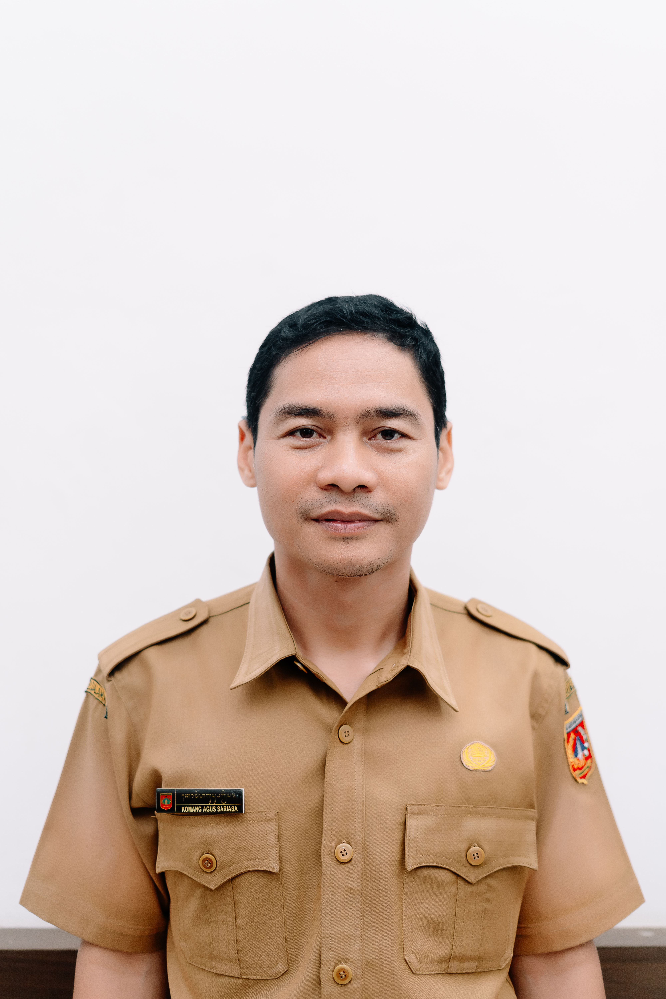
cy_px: 500
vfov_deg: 39.6
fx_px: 1387
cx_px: 333
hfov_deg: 27.0
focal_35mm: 50
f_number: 2.2
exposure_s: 1/160
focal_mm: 50
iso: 400
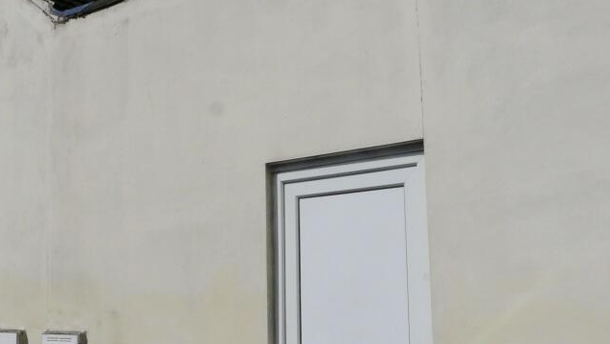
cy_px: 218
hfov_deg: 40.7
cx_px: 144
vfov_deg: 24.4
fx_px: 793
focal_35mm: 49
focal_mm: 4.6
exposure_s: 1/800
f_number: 8
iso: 100
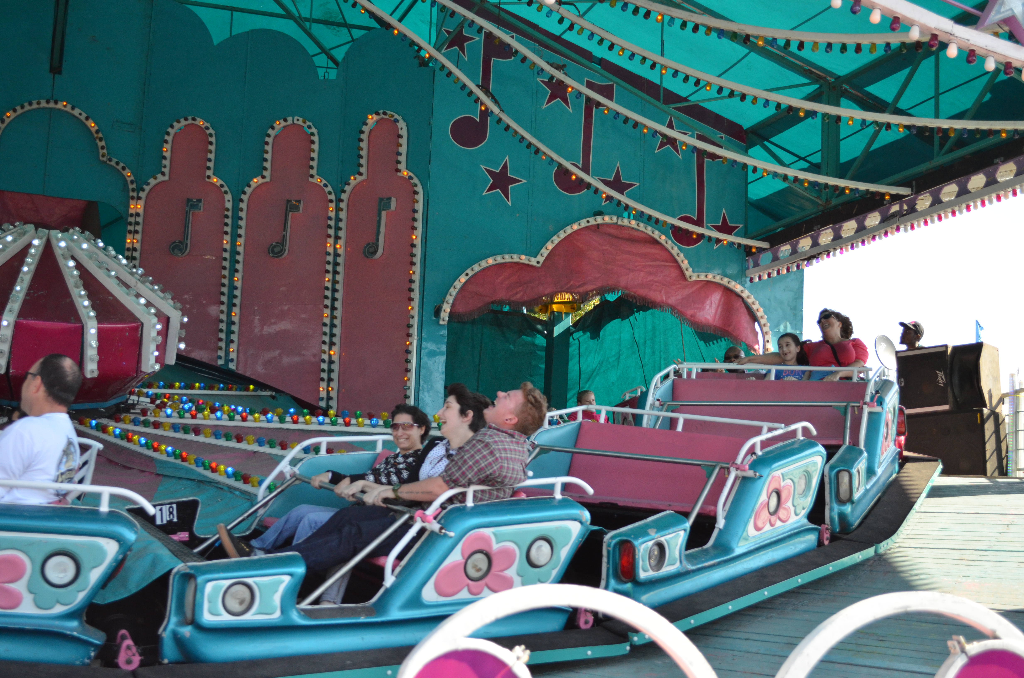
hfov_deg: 37.9
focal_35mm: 52
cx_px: 512
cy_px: 339
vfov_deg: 25.6
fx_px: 1490
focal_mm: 35
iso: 800
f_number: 5
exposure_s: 1/1000
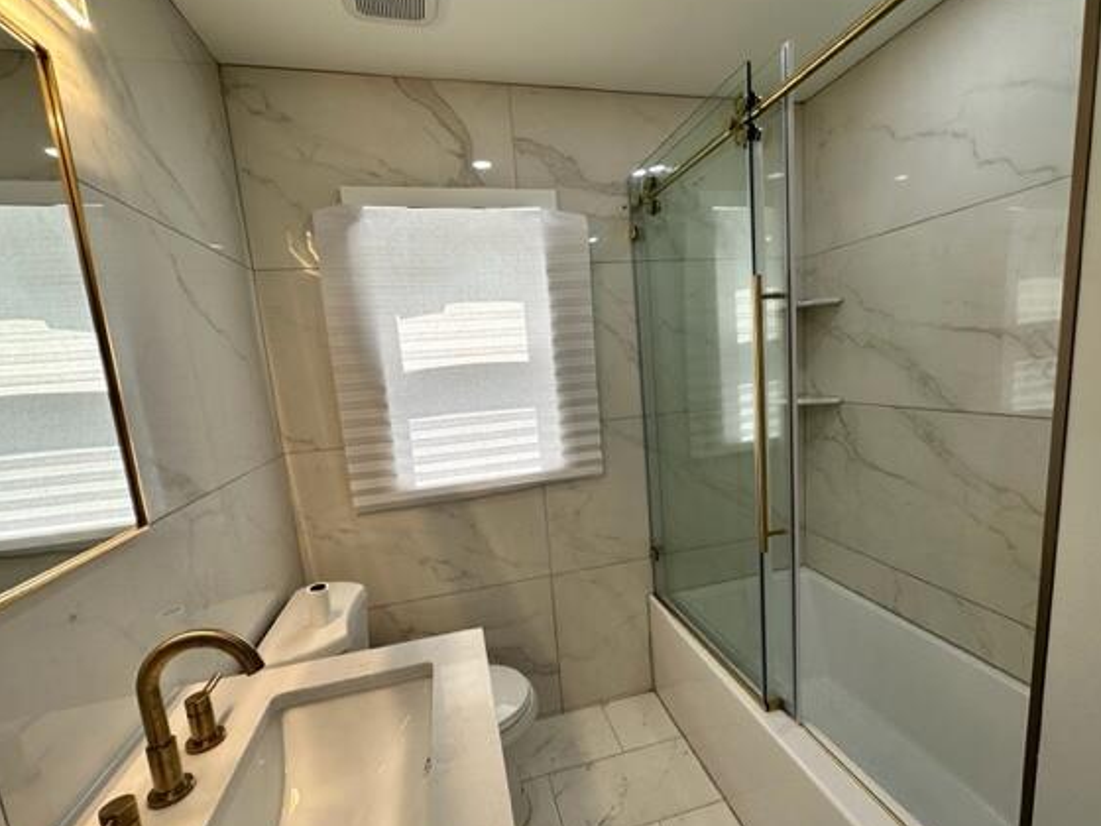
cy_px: 442
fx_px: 509
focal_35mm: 16
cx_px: 580
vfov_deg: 78.0
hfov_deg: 94.4
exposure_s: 1/184
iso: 40
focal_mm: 2.22
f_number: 2.2
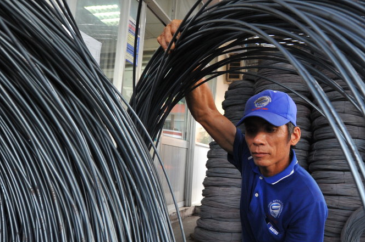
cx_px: 263
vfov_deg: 47.7
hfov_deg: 64.4
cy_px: 139
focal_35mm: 27
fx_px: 273
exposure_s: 1/160
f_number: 4.5
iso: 1600
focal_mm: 14
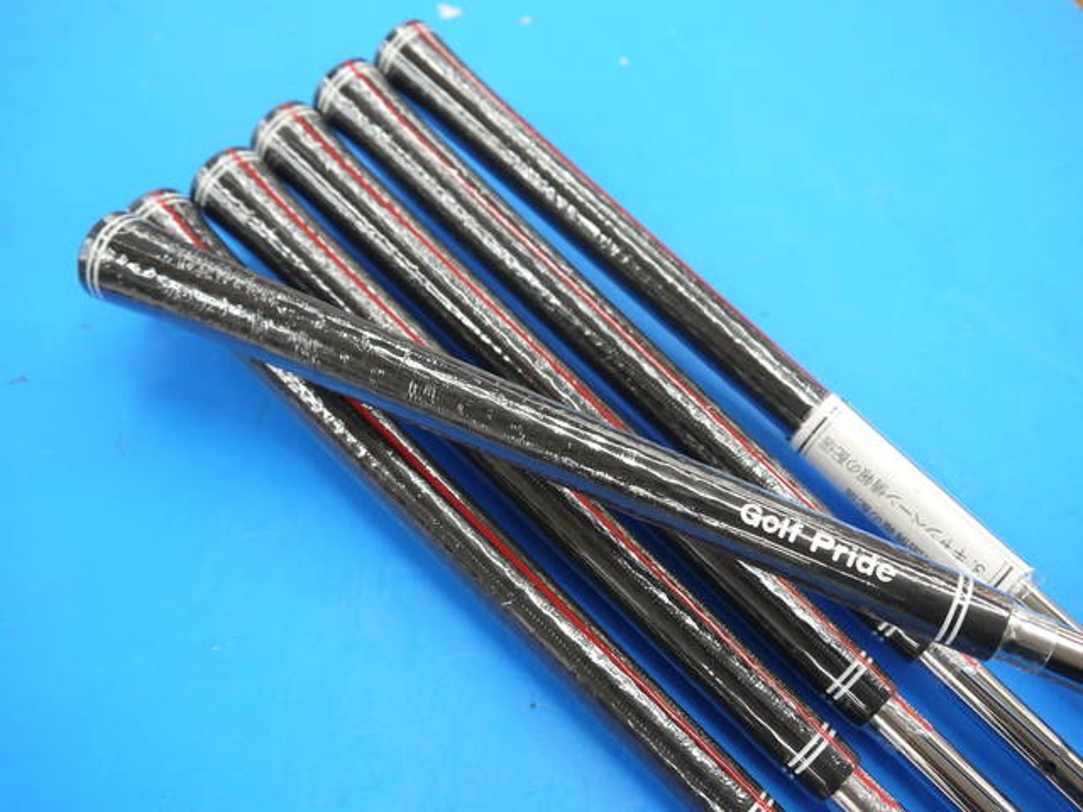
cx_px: 542
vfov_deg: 39.7
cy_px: 406
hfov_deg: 51.4
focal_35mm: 36
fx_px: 1126
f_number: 4
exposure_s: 1/60
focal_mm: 18
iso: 250
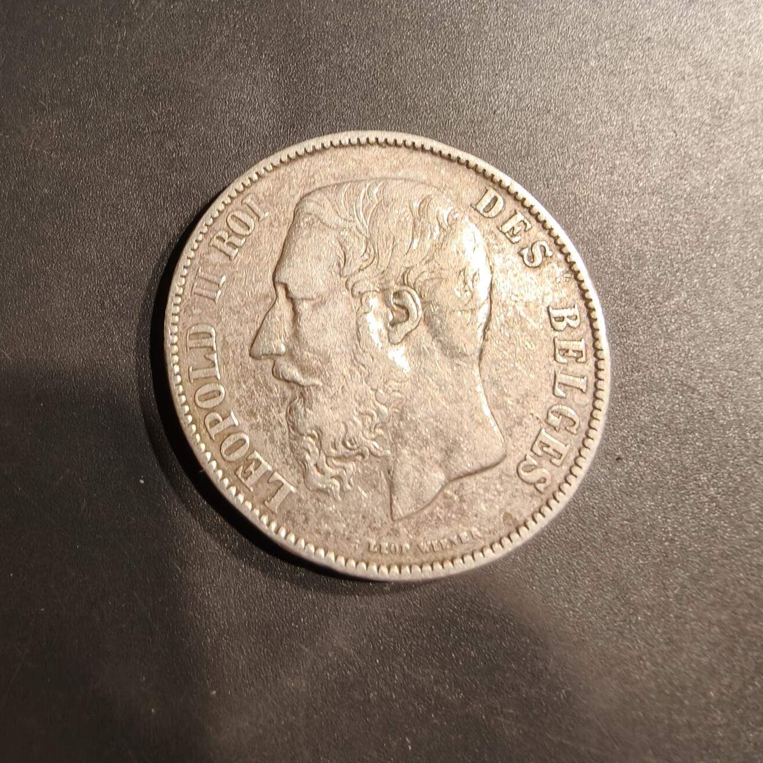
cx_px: 379
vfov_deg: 57.1
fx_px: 698
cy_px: 438
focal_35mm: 28
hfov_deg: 57.3
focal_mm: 2.32
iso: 160
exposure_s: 1/89.9
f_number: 2
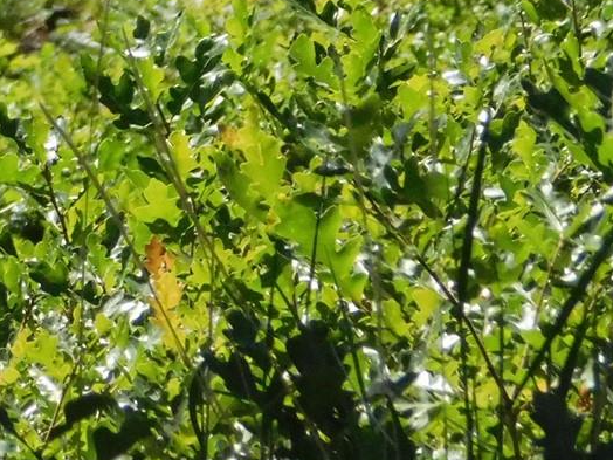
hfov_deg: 1.9
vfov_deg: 1.4
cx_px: -133
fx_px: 18169
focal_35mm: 1026
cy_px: -64
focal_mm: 59.7
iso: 800
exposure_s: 1/500
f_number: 11.6
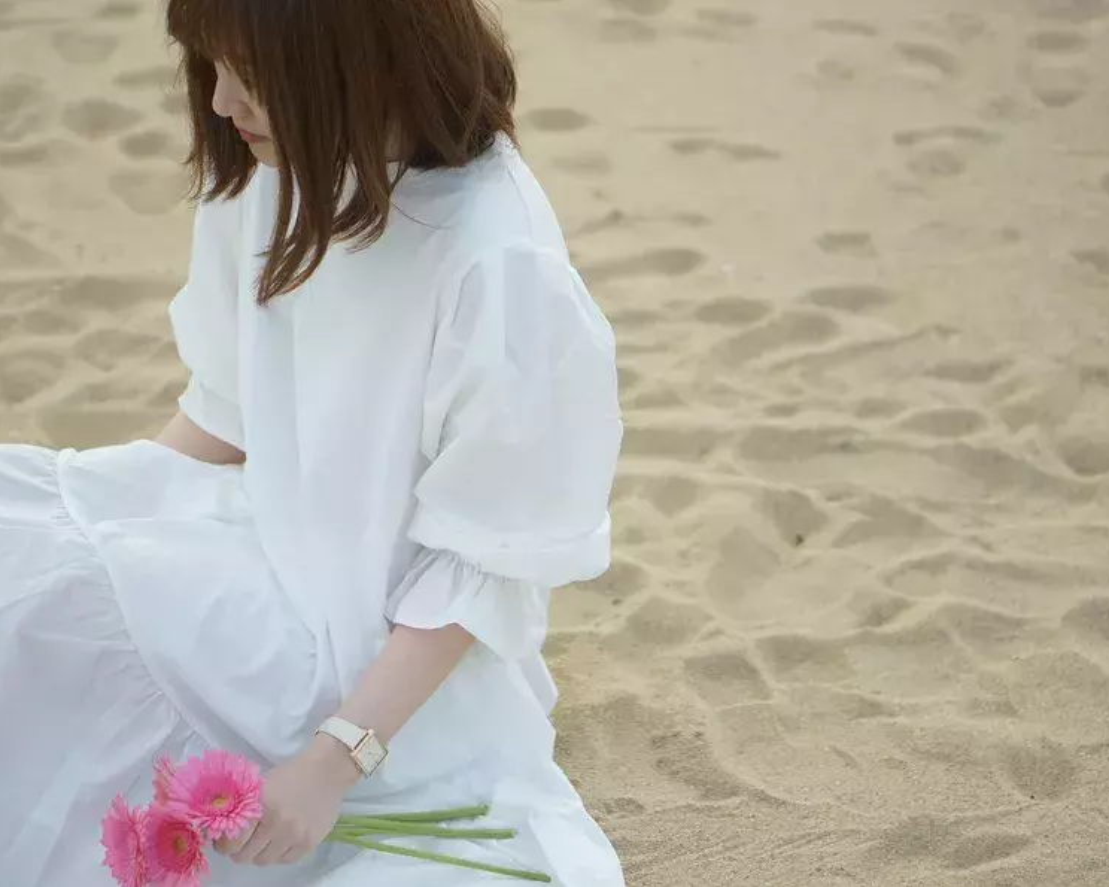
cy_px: 444
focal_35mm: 85
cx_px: 524
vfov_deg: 18.1
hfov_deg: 22.5
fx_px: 2790
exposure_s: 1/1000
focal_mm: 50
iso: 100
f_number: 1.8
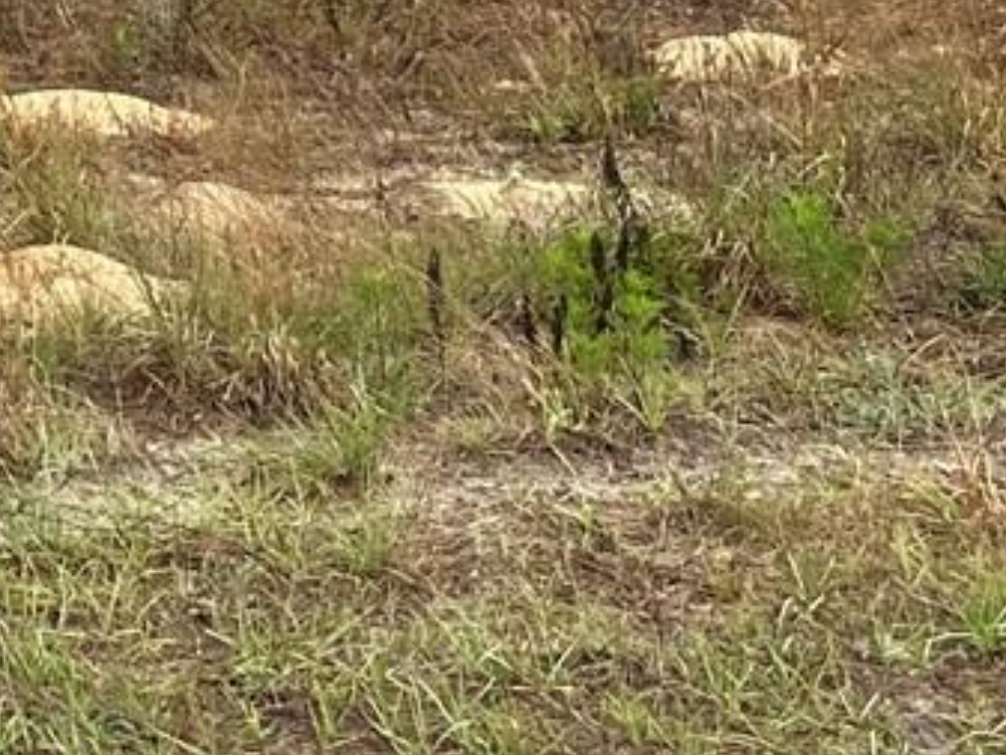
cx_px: -997
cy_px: -525
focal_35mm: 114
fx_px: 3314
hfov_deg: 14.4
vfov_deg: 12.1
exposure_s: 1/1541
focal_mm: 6.86
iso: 80
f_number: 1.78
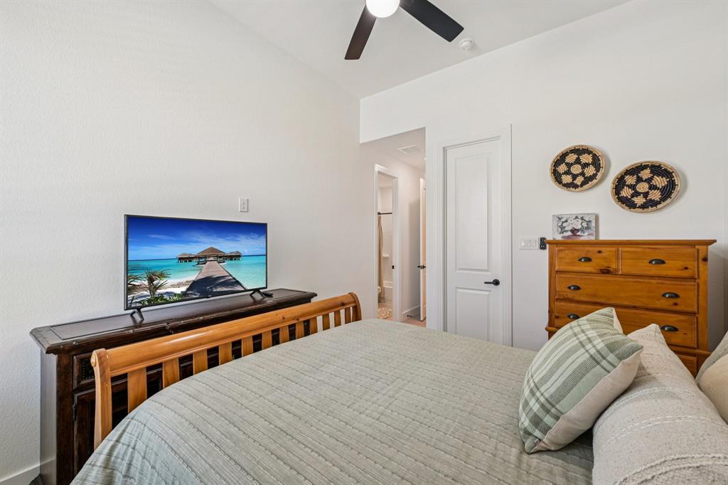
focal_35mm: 14
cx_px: 364
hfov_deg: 104.3
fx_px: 283
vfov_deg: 81.2
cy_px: 242
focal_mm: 14
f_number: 8
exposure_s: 1/30
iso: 400
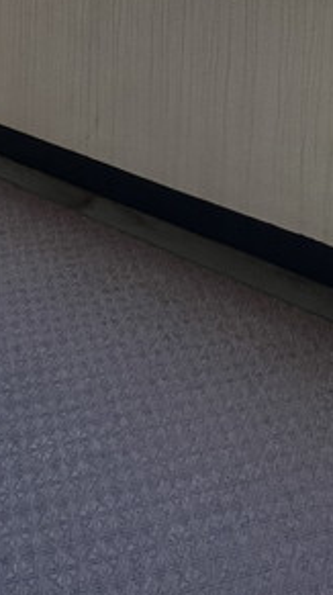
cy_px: -192
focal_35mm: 39
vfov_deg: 34.7
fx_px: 614
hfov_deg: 30.0
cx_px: 96
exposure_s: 1/148
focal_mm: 1.57
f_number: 1.8
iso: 32
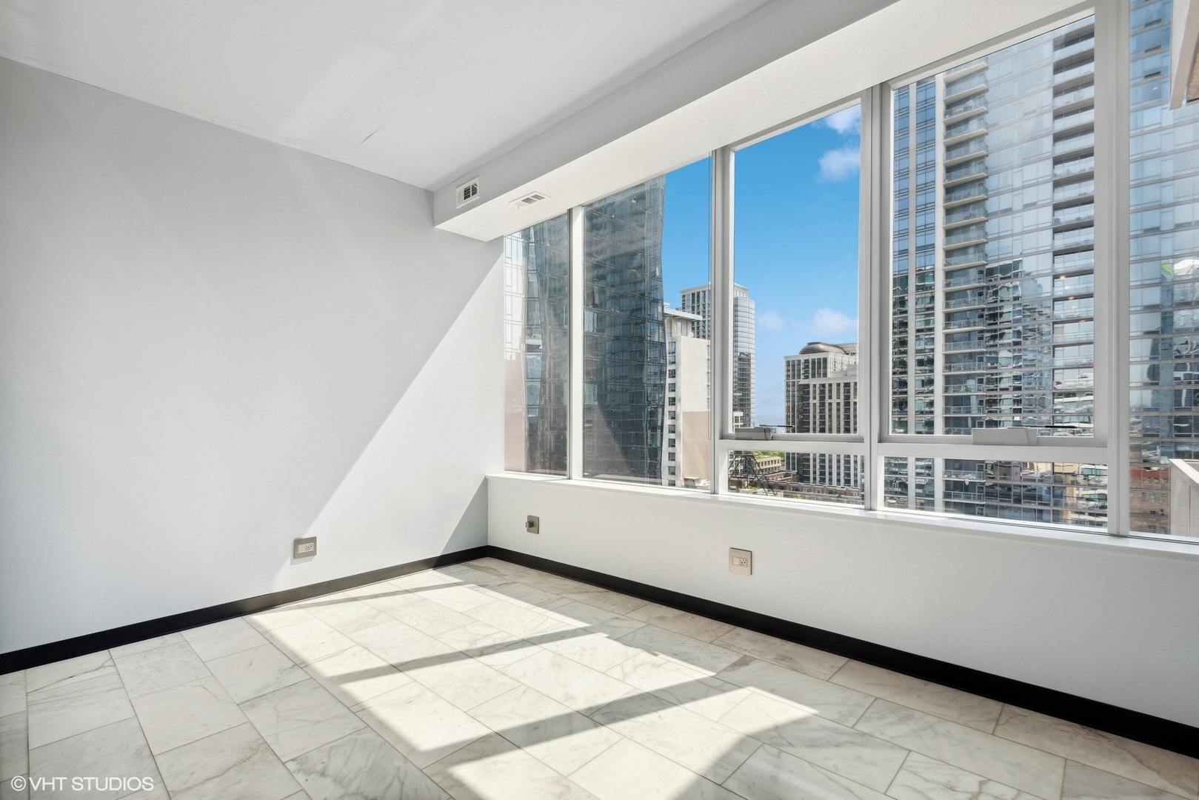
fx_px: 533
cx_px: 600
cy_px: 400
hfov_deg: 96.7
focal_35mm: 16
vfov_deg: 73.8
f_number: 8
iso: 500
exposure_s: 1/400
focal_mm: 16
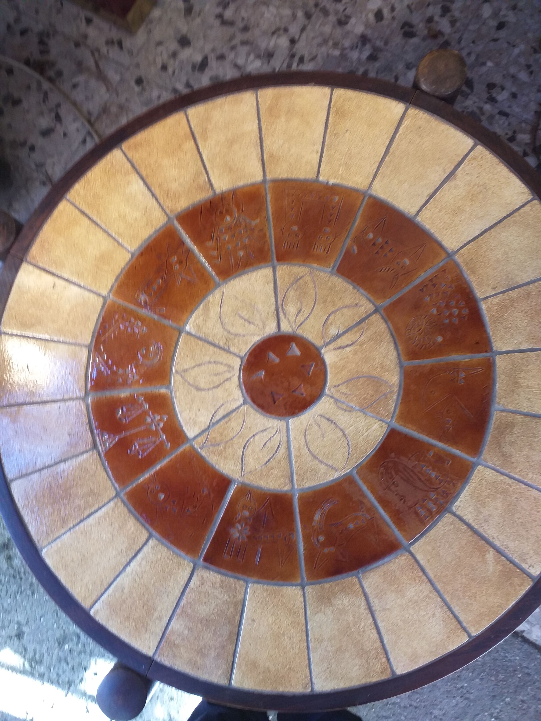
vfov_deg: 65.3
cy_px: 360
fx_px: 563
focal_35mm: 27
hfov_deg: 51.4
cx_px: 270
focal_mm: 3.6
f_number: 1.9
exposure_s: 1/50
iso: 100
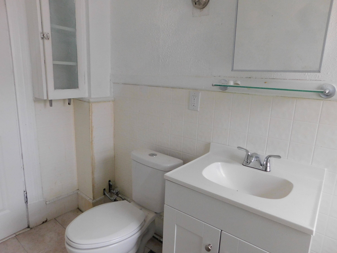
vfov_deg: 58.9
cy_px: 126
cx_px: 168
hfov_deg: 73.9
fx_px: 224
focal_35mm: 23
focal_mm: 4
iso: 320
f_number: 3
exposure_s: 1/30
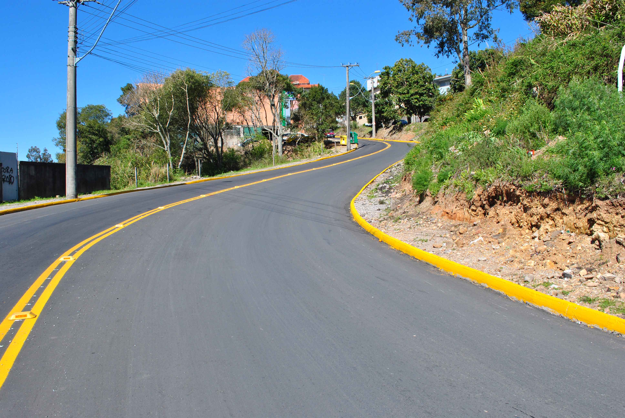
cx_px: 312
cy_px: 209
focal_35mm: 30
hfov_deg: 61.9
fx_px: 521
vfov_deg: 43.7
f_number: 10
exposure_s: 1/250
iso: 180
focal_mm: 20
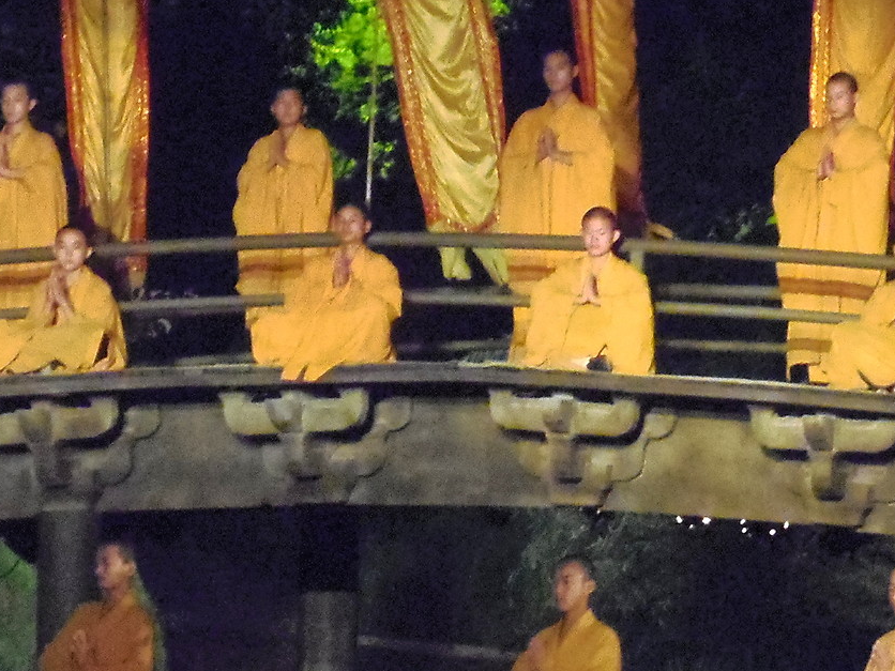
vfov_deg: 4.5
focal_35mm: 333
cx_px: 397
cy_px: 580
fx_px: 8610
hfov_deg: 6.0
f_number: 4.5
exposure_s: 1/40
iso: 800
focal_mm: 21.4
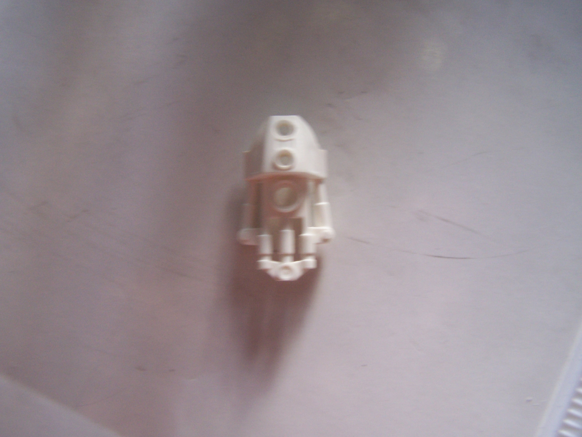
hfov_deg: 49.0
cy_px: 218
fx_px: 639
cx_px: 291
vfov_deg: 37.7
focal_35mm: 38
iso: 140
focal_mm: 6.3
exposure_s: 1/13
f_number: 2.8
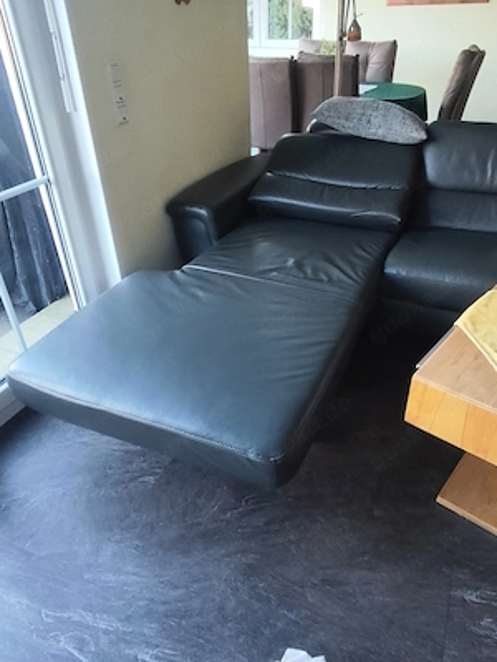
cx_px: 248
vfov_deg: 76.3
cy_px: 331
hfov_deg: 61.2
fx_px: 420
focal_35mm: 22
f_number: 2.2
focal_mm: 1.65
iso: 400
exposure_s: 1/50
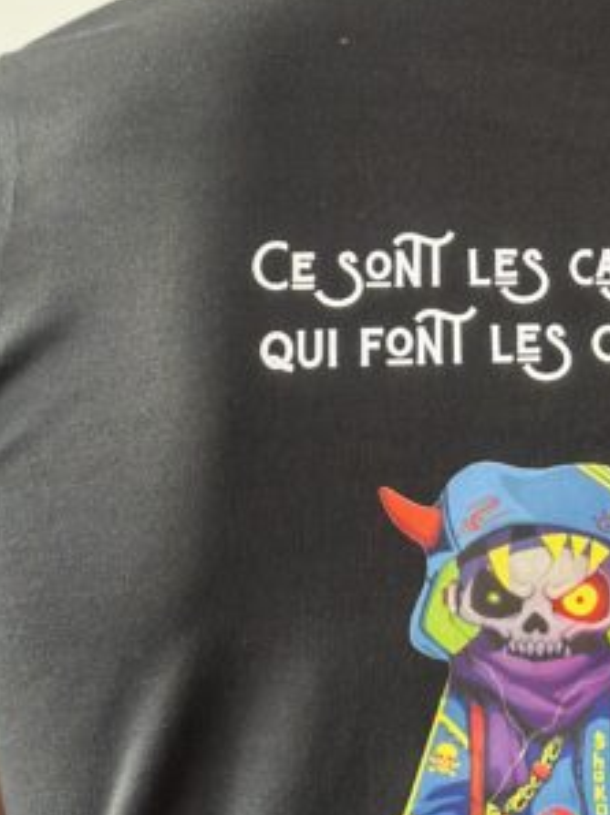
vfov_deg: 15.2
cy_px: 181
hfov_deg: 11.4
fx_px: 3035
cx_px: 542
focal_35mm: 129
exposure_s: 1/60
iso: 160
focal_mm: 6.86
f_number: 1.78
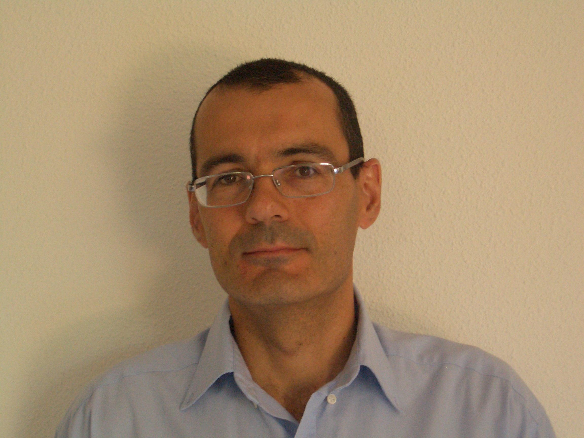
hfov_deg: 26.3
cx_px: 292
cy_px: 219
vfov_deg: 19.9
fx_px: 1248
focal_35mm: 74
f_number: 3.9
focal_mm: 12.2
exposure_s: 1/40
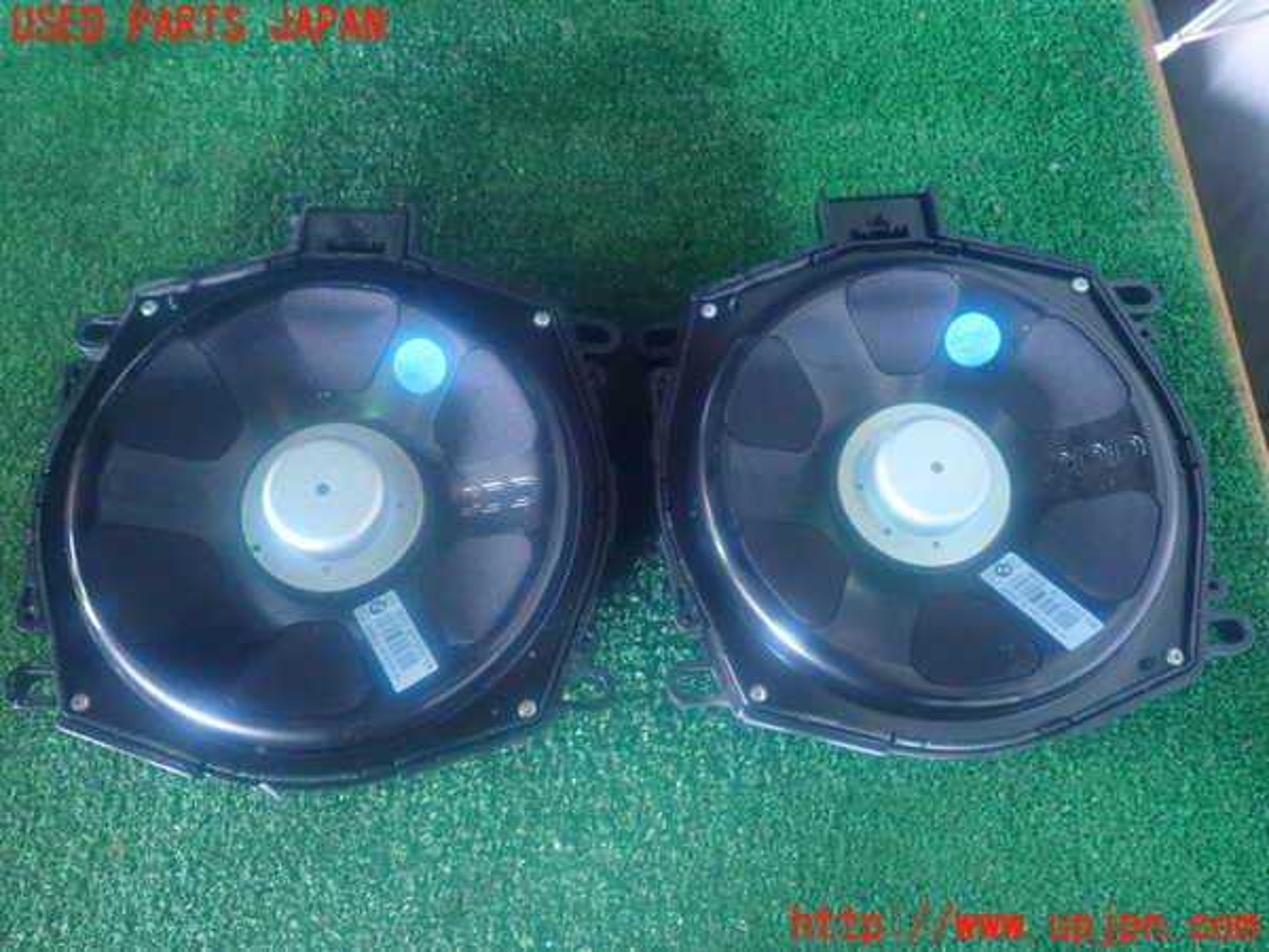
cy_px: 476
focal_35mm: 30
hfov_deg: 60.0
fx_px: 1100
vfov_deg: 46.8
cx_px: 634
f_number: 2.3
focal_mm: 5.5
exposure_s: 1/20
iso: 800
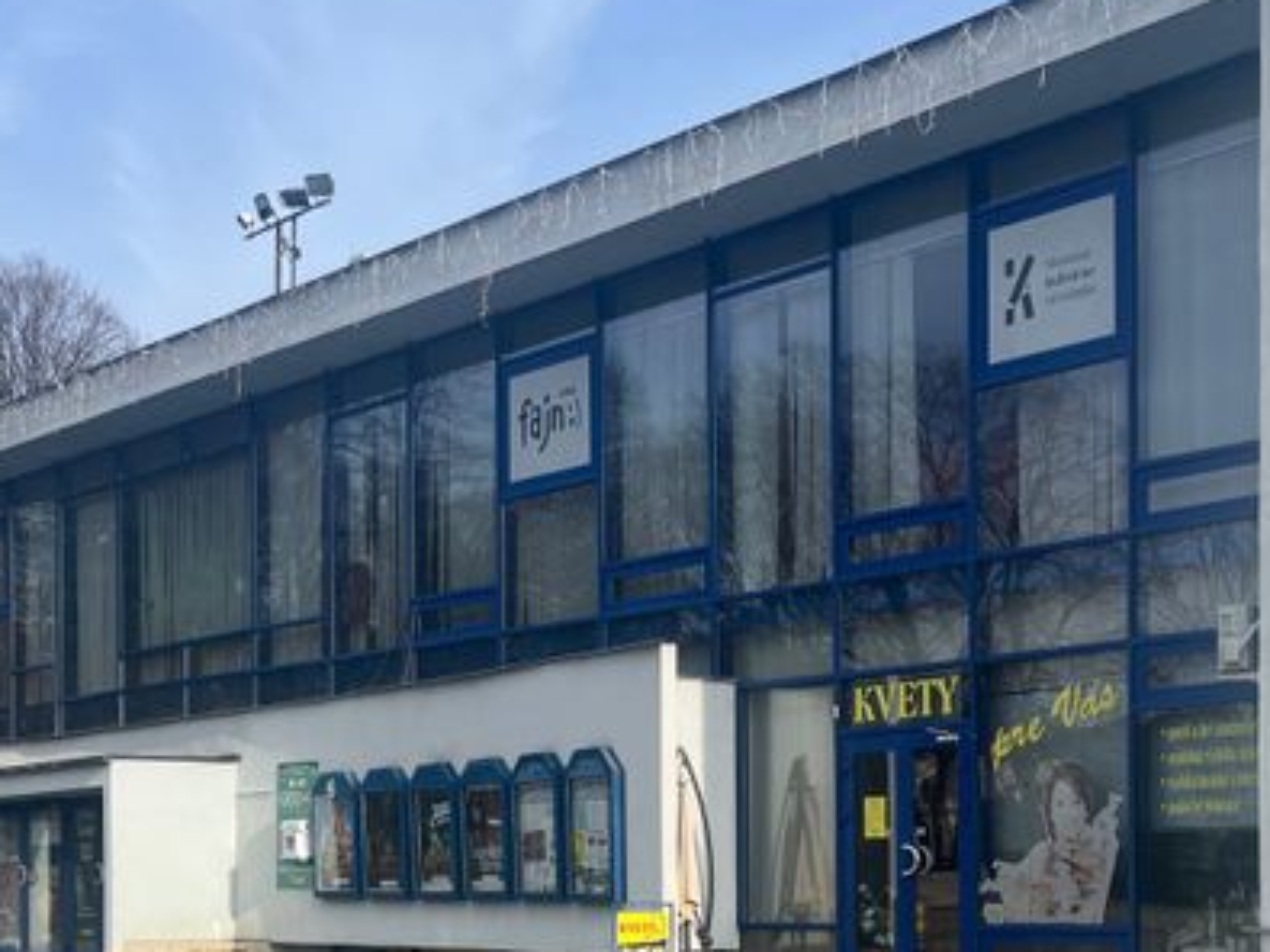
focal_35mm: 50
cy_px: 872
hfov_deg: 37.3
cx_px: 939
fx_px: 1834
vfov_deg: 27.9
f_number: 1.6
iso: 50
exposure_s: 1/2755
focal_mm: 5.1
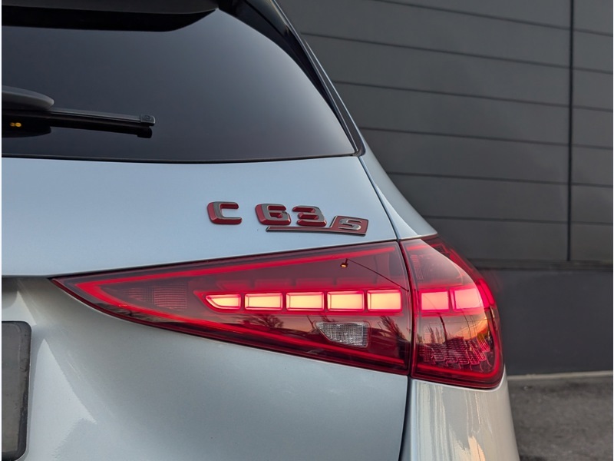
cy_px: 230
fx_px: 869
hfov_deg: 38.9
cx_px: 307
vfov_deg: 29.7
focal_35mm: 49
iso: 26
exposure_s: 1/206
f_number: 1.68
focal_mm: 6.9
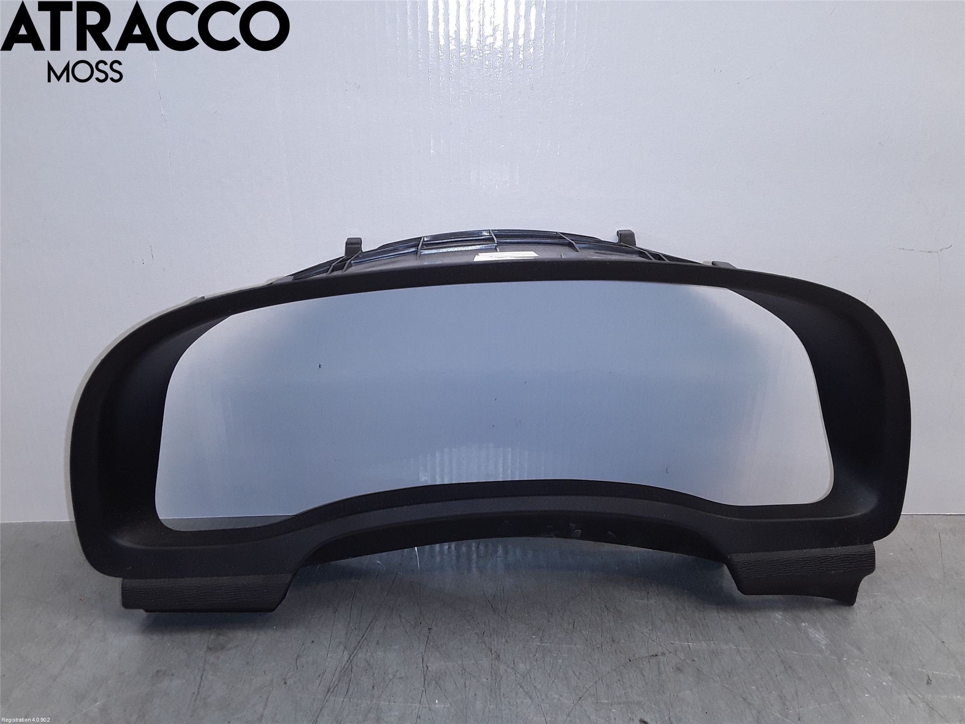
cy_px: 362
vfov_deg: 49.7
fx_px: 781
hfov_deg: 63.4
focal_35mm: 28
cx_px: 482
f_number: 1.9
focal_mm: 2.91
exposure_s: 1/100
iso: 50
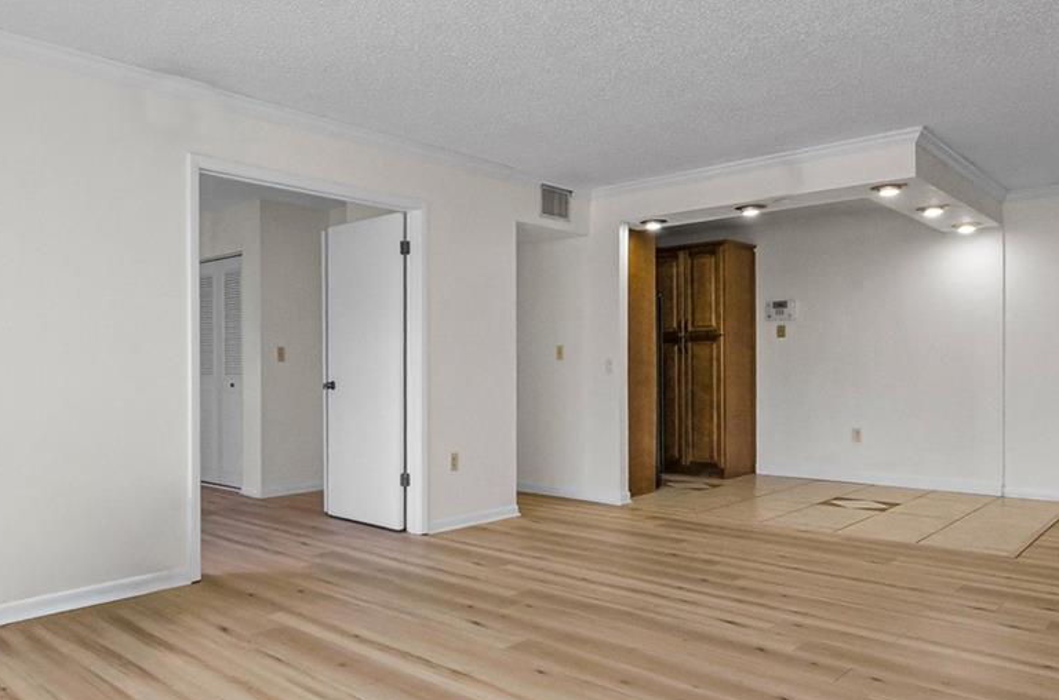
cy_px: 367
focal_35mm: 25
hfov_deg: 70.5
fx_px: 734
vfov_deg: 51.0
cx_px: 400
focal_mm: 8
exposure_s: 1/50
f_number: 8
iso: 320
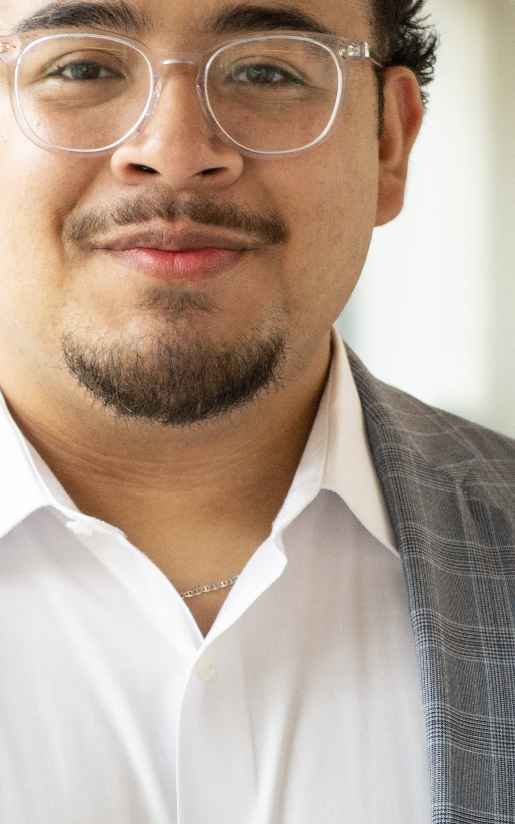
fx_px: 6289
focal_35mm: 280
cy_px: 337
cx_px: 156
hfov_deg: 4.7
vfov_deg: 7.5
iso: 400
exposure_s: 1/80
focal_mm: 100
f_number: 4.5
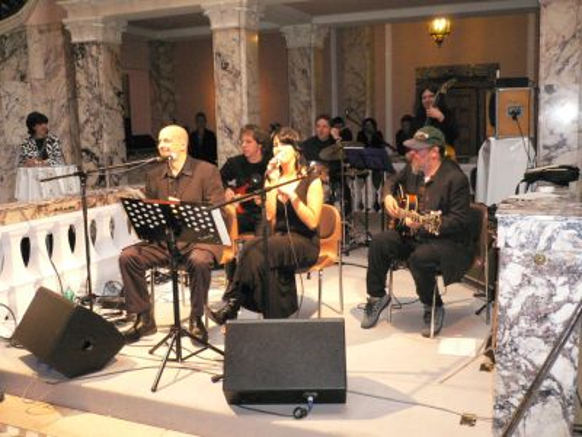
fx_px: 588
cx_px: 291
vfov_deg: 40.7
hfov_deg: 52.6
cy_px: 218
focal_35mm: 35
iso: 400
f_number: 2.8
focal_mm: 5.8
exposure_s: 1/60
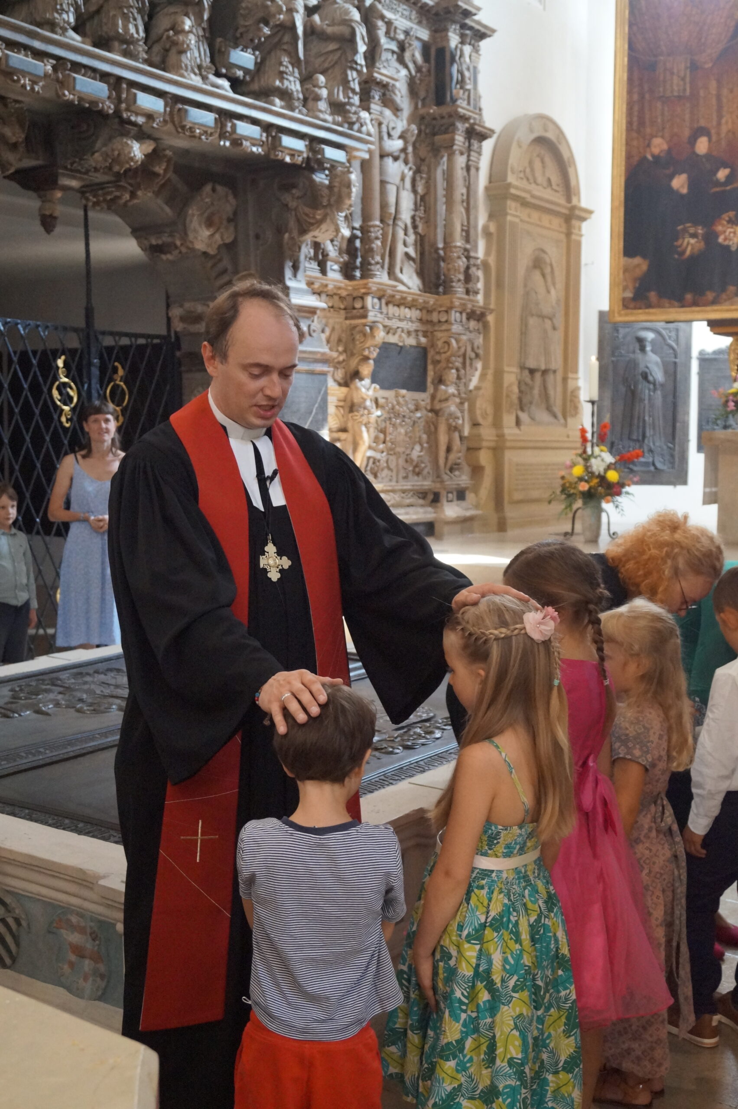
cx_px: 369
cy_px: 554
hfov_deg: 34.2
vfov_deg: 49.6
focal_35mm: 39
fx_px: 1201
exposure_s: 1/160
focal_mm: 26
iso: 3200
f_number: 4.5
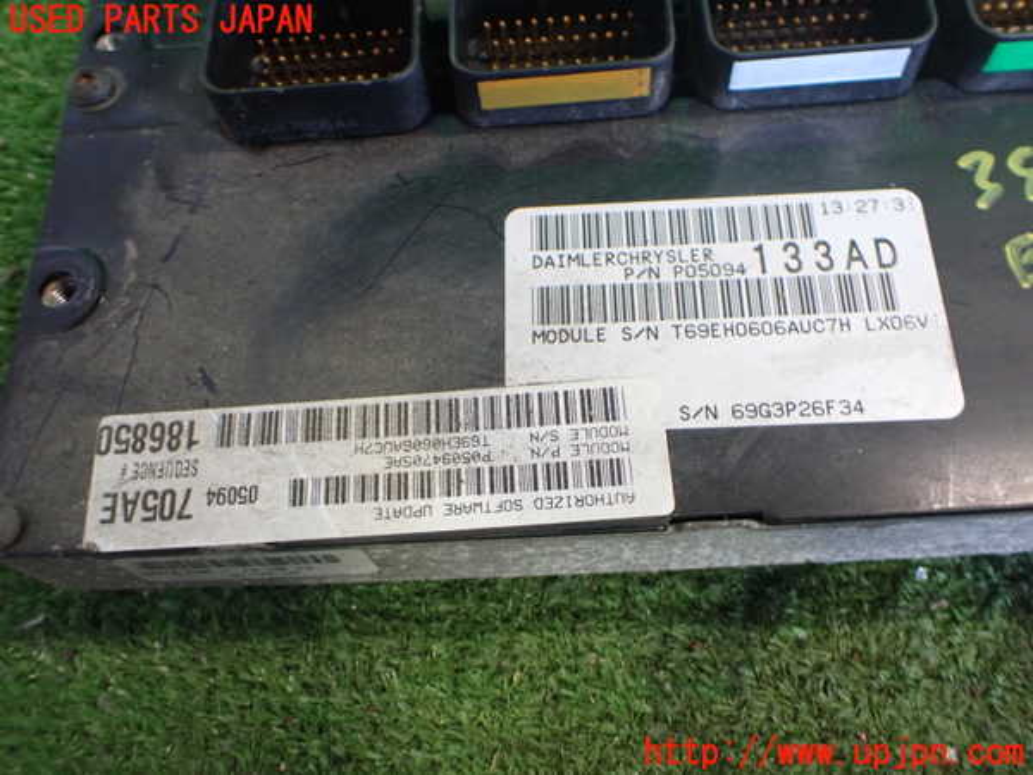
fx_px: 895
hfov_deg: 60.0
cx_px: 516
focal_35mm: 30
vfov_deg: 46.8
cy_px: 388
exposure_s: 1/80
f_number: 2.3
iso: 800
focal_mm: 5.4
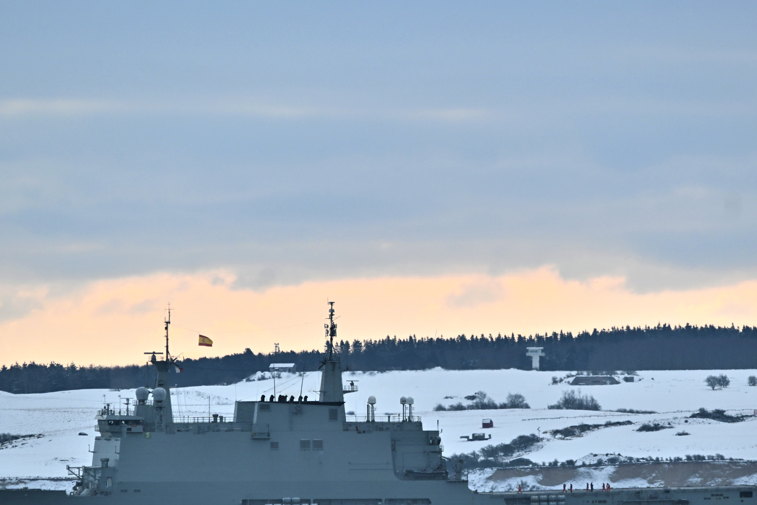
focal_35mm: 868
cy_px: 270
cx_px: 420
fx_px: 18252
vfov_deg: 1.6
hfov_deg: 2.4
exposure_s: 1/500
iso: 160
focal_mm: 380
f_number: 6.3
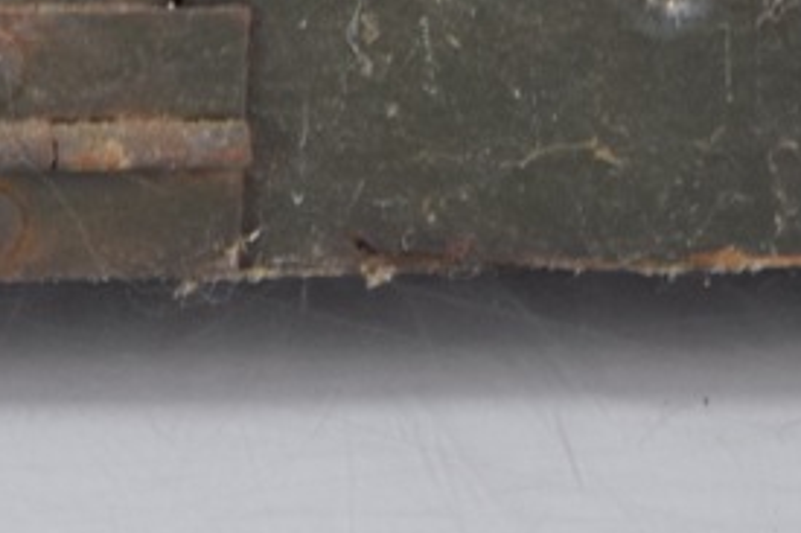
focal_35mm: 384
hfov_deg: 5.2
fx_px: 8546
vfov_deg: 3.6
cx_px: -967
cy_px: -392
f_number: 5.6
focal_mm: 55
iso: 800
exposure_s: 1/125
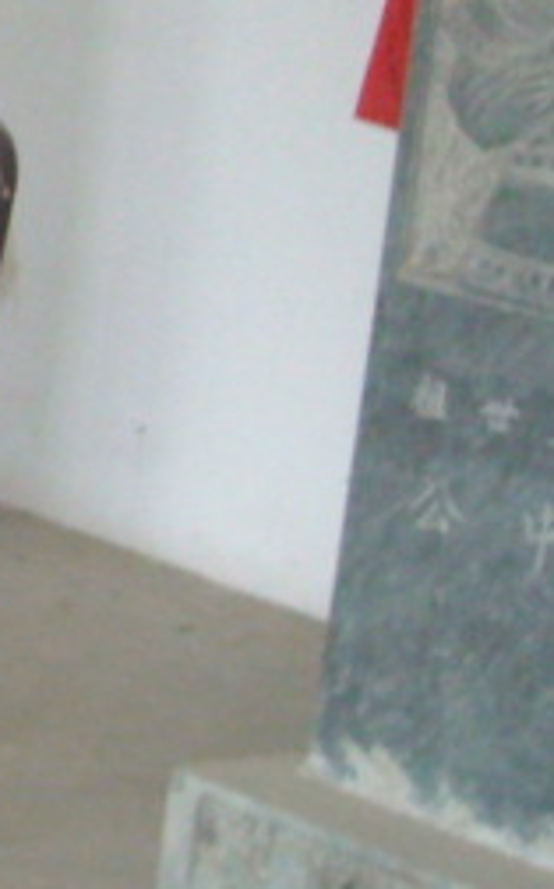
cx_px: -836
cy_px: 14
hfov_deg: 7.9
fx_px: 3656
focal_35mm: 151
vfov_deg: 13.7
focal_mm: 5.7
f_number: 2.8
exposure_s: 1/38
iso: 400
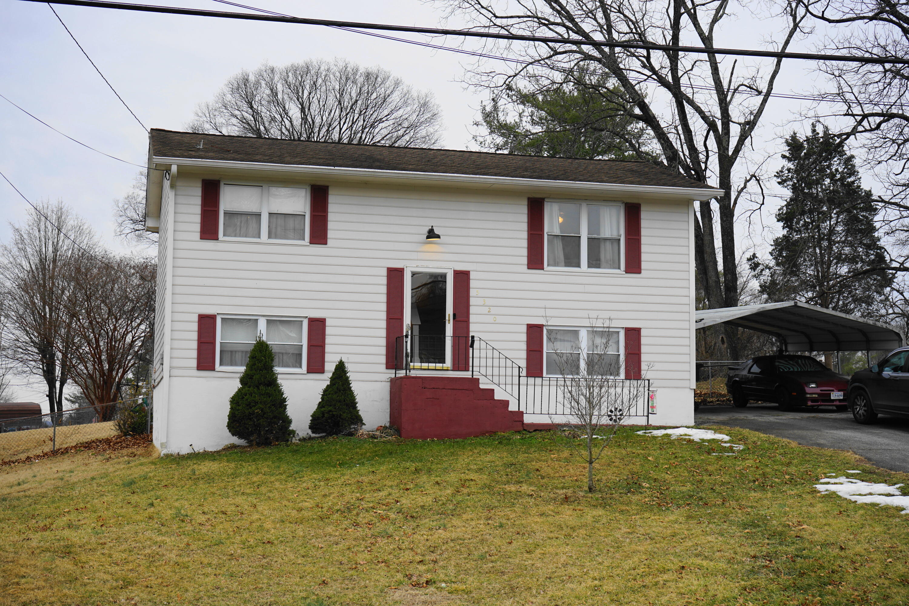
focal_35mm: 52
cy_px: 303
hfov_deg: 38.2
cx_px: 454
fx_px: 1313
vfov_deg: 26.0
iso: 100
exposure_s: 1/80
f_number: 8
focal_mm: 52
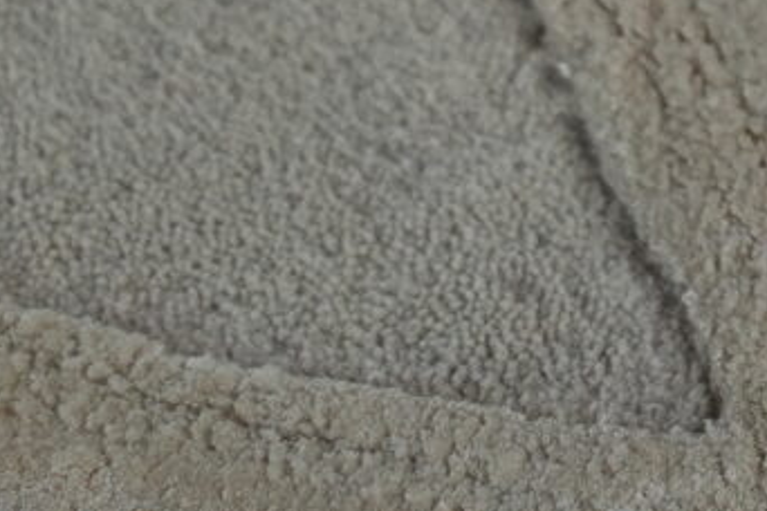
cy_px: -860
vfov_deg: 5.0
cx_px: 2243
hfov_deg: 7.1
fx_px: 5582
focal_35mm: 262
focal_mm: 35
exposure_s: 1/640
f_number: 2.5
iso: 200
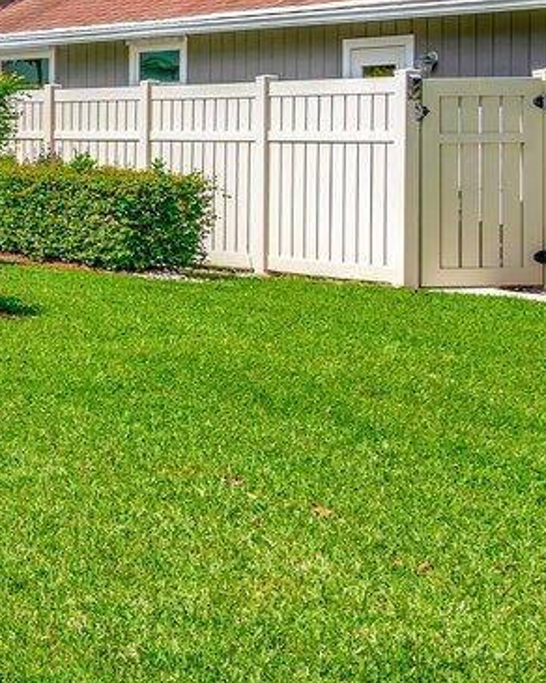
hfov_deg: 10.6
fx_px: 2020
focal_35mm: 100
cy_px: 153
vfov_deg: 19.0
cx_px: -1103
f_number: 5.6
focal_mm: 19
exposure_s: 1/250
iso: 100
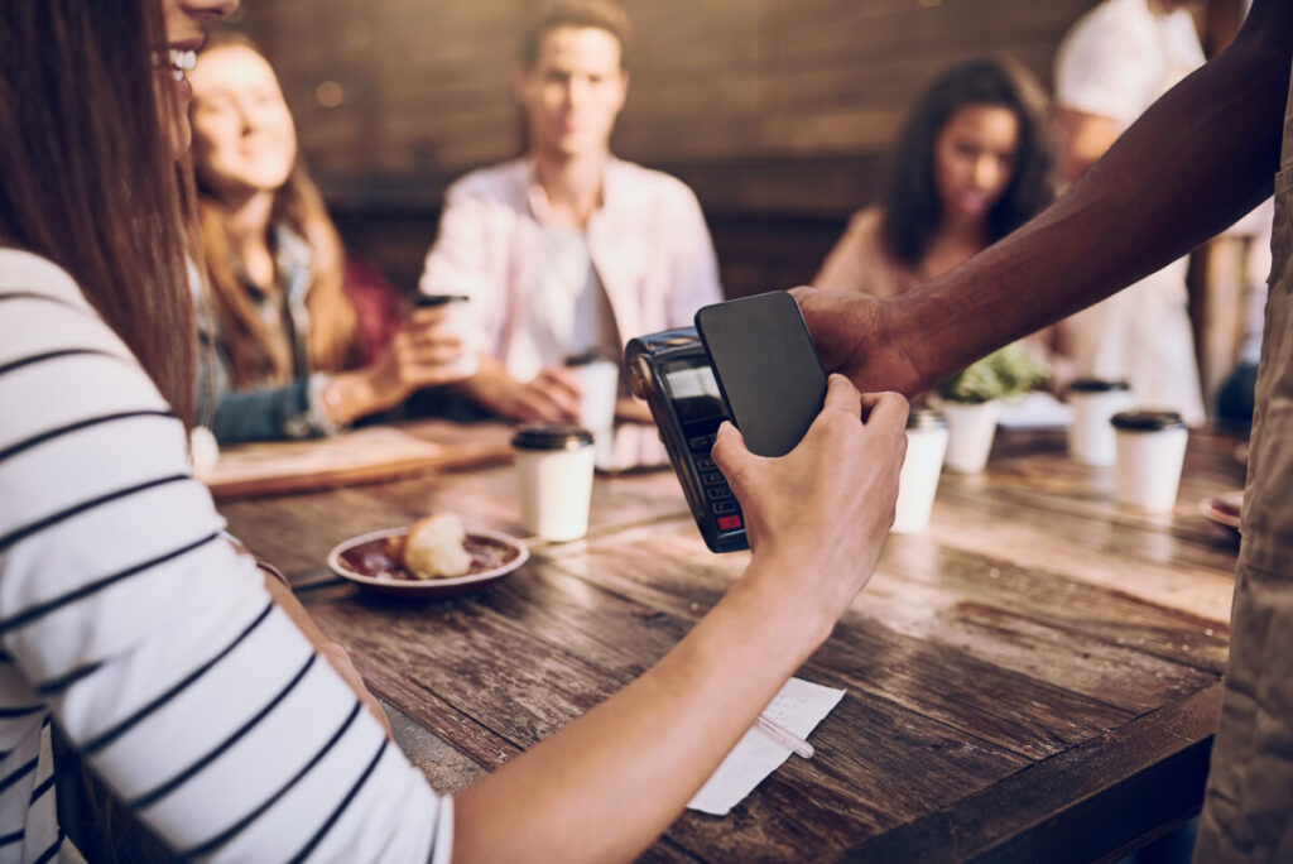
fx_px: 1258
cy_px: 432
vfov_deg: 37.9
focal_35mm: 35
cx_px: 646
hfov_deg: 54.4
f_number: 2.2
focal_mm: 35
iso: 200
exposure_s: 1/320
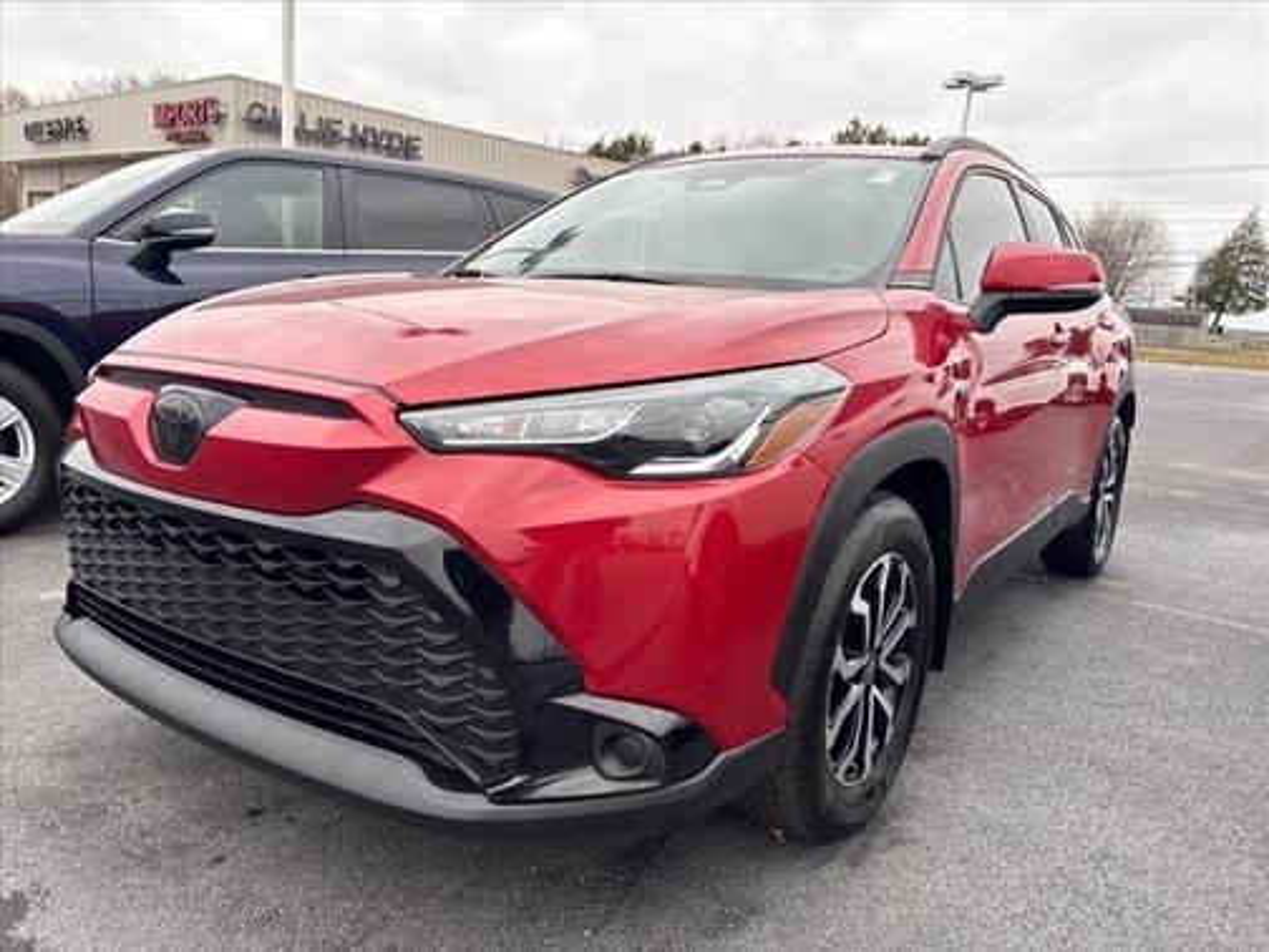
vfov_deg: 53.1
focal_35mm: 26
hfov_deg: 67.3
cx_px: 634
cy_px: 476
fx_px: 953
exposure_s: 1/465
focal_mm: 5.96
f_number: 1.6
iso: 64
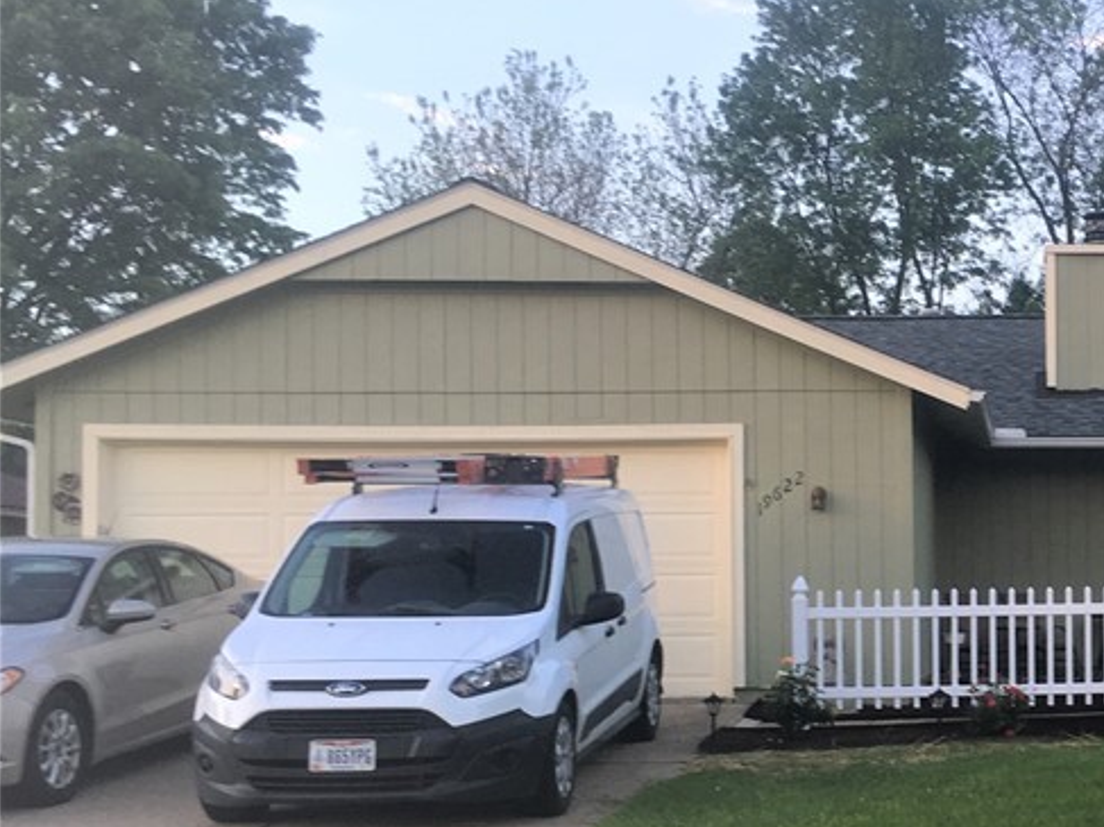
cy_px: 562
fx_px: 1945
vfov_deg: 23.9
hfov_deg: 29.2
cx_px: 1158
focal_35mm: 61
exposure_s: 1/50
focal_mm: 4.15
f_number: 2.2
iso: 32
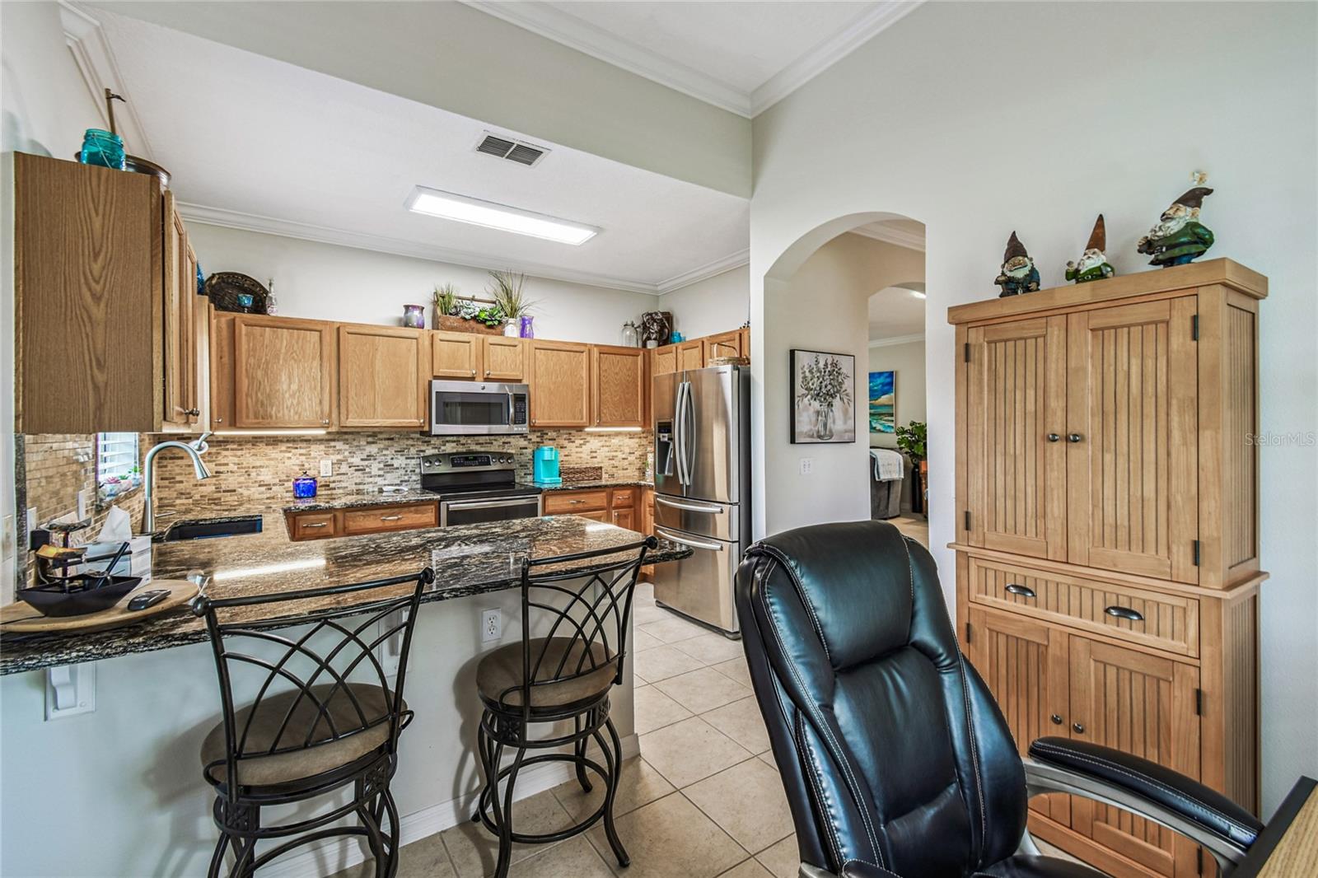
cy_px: 439
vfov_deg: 77.3
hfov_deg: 100.4
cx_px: 659
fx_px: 549
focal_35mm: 15
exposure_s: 1/5
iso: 100
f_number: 7.1
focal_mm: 10
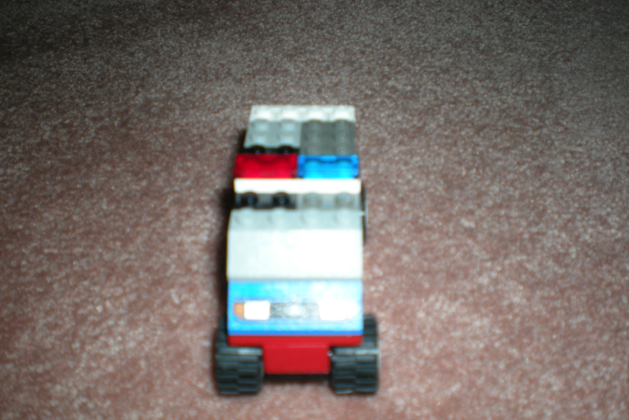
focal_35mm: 40
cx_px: 313
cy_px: 233
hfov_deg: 48.5
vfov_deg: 33.4
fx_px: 699
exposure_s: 1/60
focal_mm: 6.3
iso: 64
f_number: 3.1
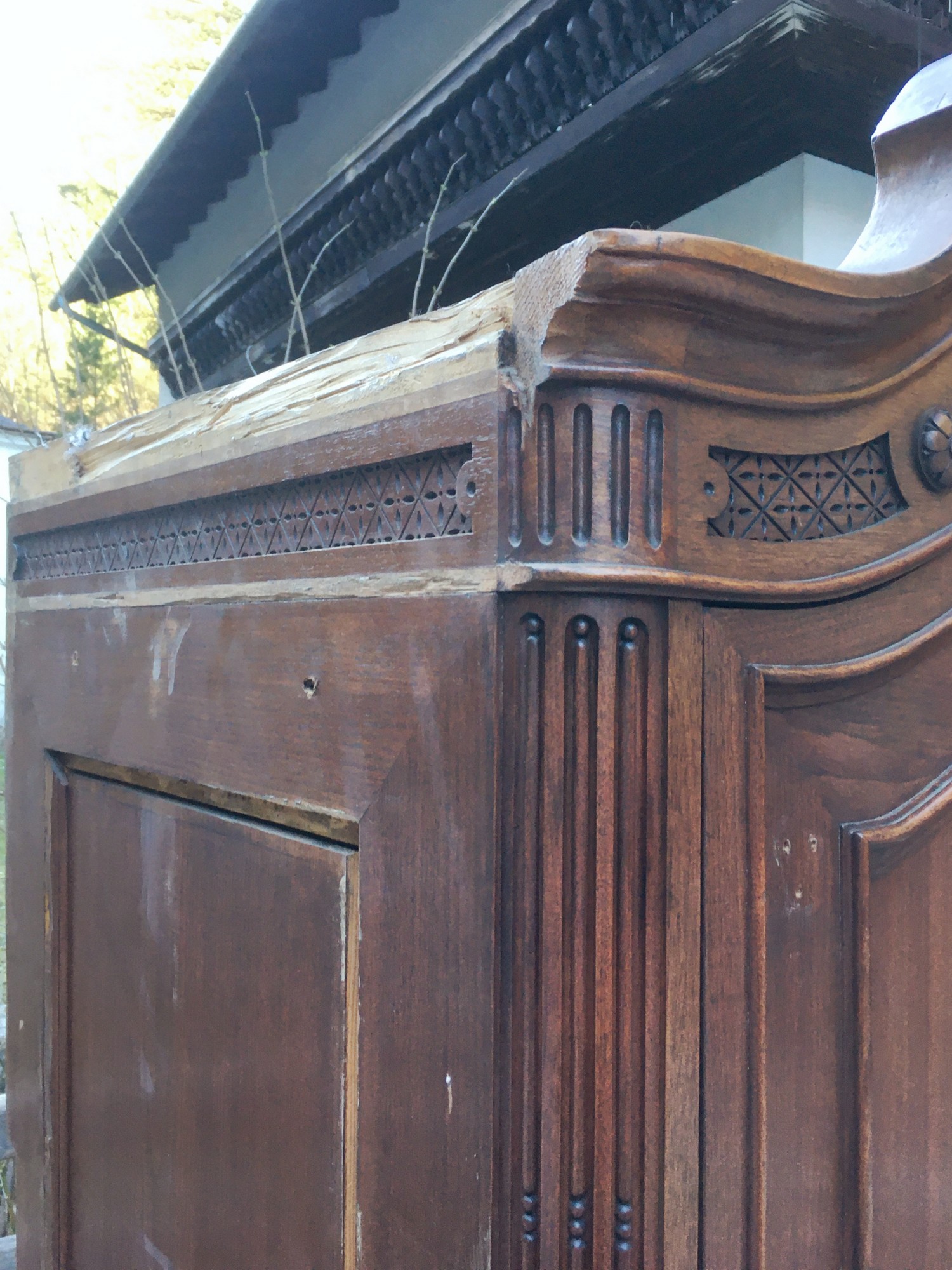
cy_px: 635
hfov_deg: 48.2
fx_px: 1063
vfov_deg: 61.7
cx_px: 476
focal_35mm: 29
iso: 40
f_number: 2.2
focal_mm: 4.15
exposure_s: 1/33
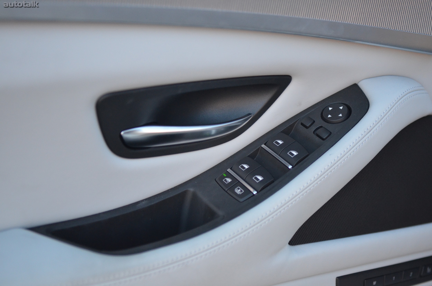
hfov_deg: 29.9
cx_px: 216
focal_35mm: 68
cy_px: 143
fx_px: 808
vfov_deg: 20.1
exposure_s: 1/500
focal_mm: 45
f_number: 2.8
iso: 1600
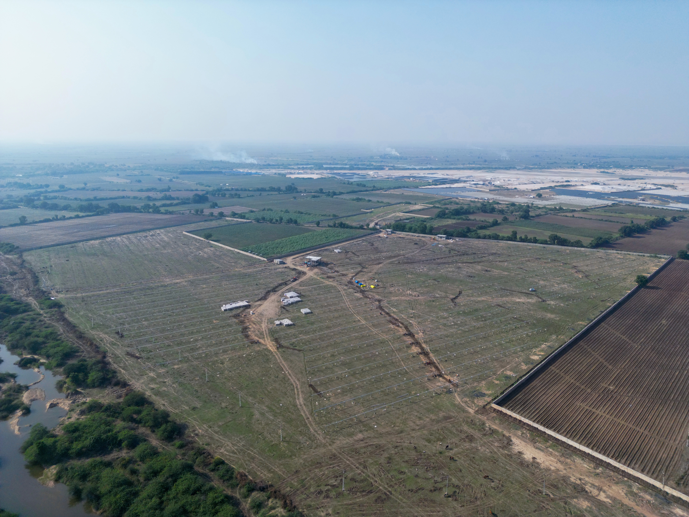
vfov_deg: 56.8
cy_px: 258
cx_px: 344
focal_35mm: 24
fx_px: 478
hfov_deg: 71.6
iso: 140
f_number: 1.7
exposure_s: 1/3200
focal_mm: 6.72
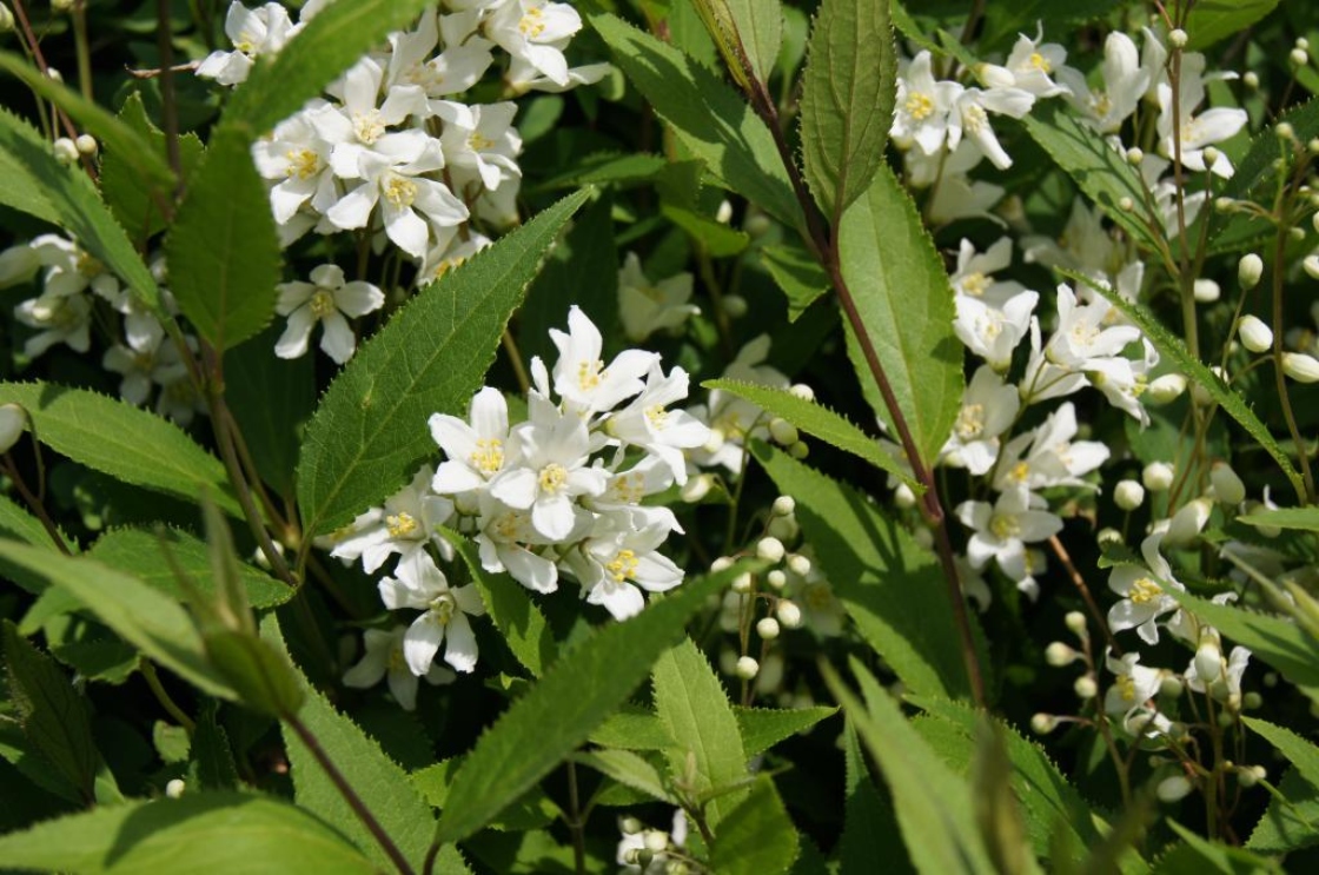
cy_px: 438
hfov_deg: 29.9
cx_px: 660
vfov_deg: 20.1
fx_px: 2469
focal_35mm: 68
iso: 100
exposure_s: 1/250
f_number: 9
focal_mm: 45
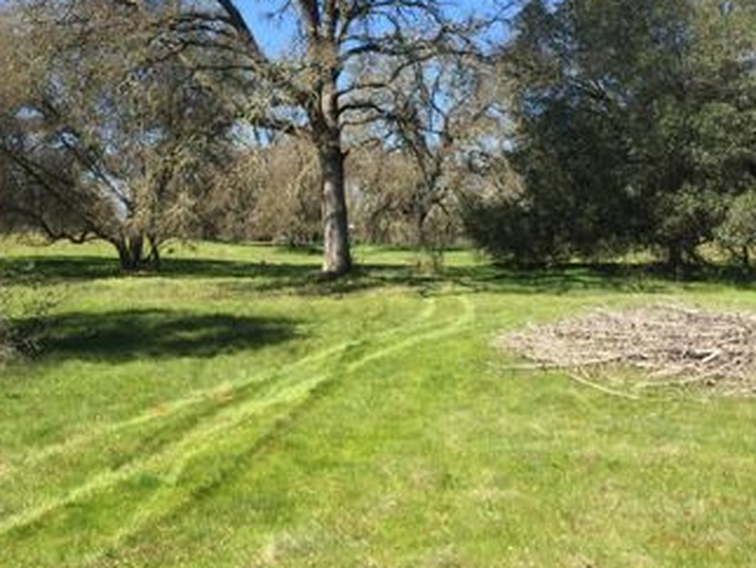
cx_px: 369
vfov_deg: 31.6
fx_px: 984
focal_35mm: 45
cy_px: 142
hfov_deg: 42.0
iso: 32
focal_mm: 4.15
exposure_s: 1/942
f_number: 2.2
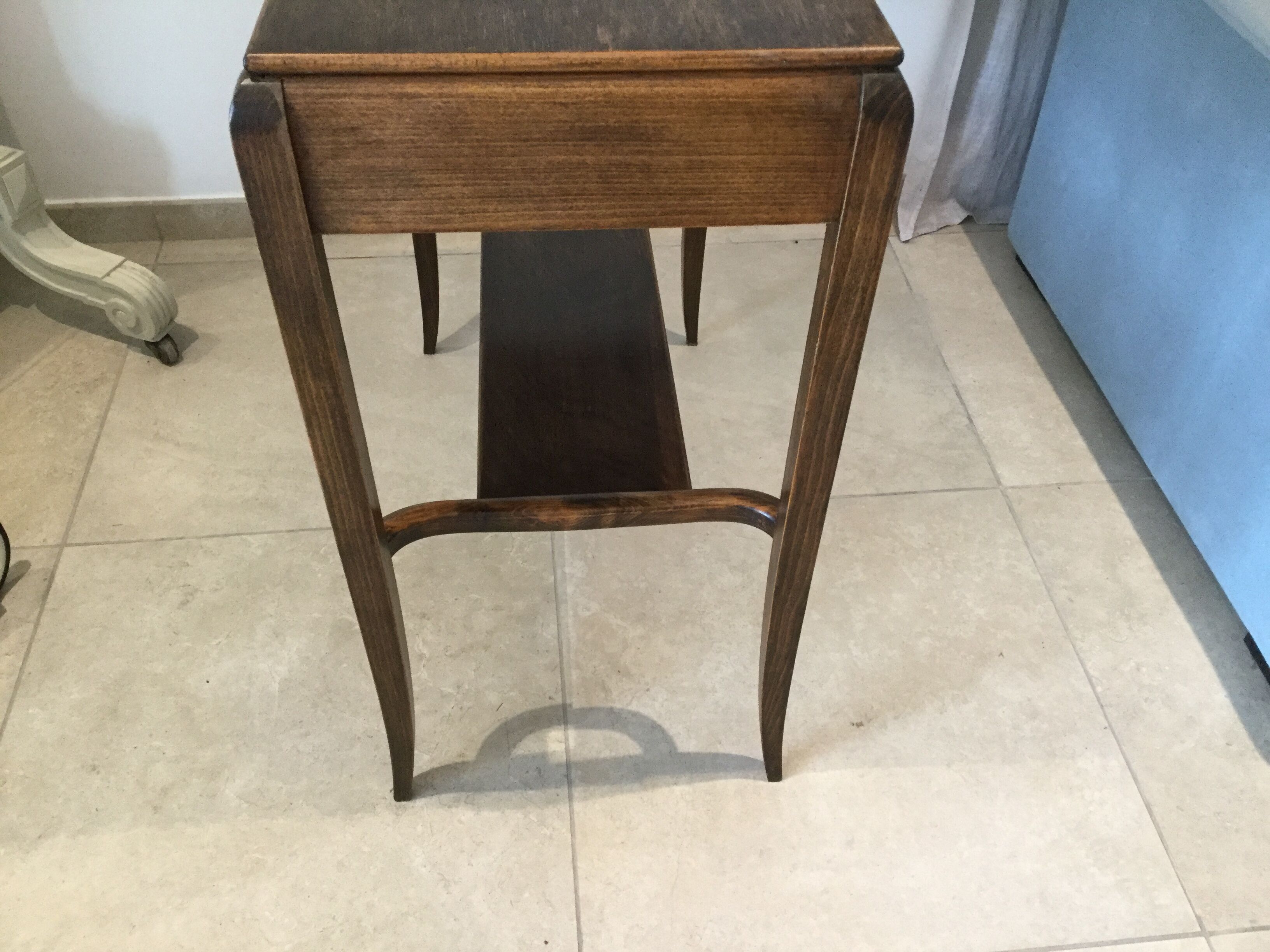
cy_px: 476
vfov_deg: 45.4
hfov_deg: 58.4
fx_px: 1137
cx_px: 635
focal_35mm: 31
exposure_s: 1/33
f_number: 2.4
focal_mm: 3.3
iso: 200
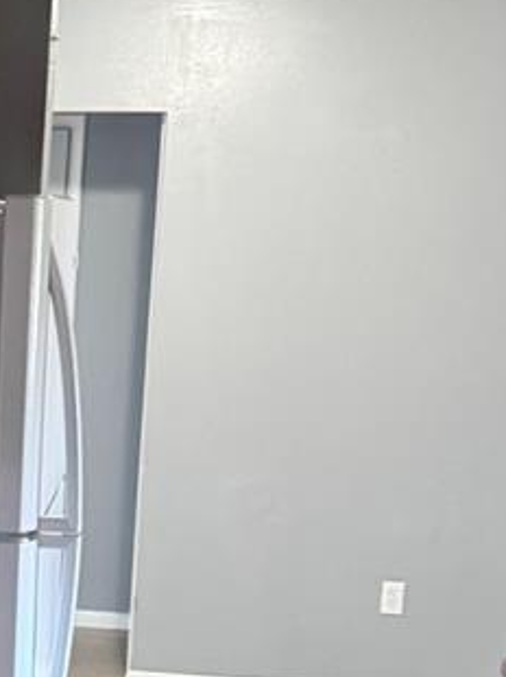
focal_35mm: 93
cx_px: -284
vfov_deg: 20.8
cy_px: 561
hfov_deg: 14.6
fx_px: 1815
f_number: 1.78
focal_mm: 6.76
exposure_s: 1/60
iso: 640
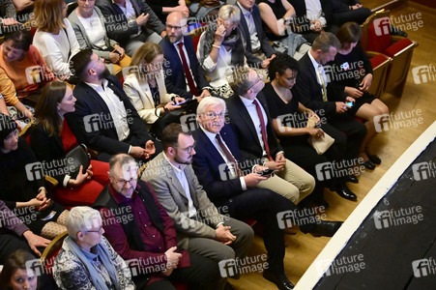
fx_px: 847
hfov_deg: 28.9
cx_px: 218
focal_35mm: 70
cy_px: 145
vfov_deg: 19.4
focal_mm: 70
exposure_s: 1/200
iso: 20000
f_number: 2.8
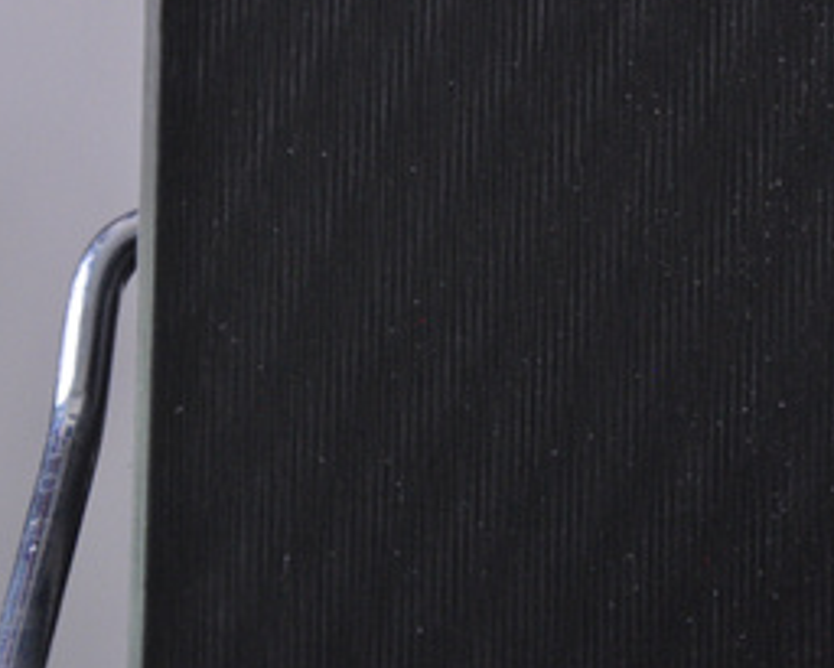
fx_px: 6416
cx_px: 599
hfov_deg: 7.4
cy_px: 200
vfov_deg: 6.0
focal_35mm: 260
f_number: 9.5
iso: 3200
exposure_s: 1/125
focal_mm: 105
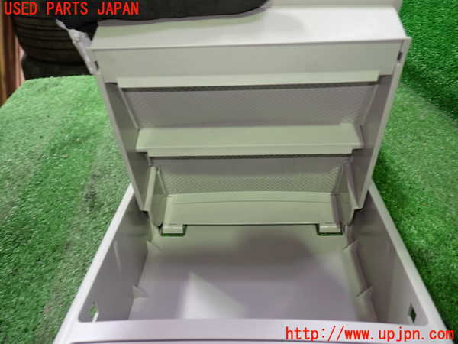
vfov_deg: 46.8
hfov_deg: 60.0
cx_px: 229
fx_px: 397
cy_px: 172
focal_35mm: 30
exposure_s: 1/30
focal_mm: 5.4
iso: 250
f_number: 2.3
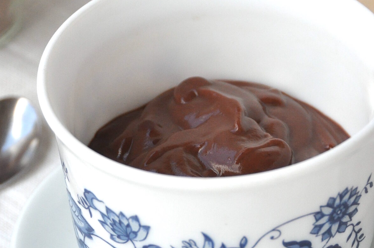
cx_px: 234
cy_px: 189
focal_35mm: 227
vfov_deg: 6.0
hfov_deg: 9.1
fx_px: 2355
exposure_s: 1/640
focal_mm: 70
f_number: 6.3
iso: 800
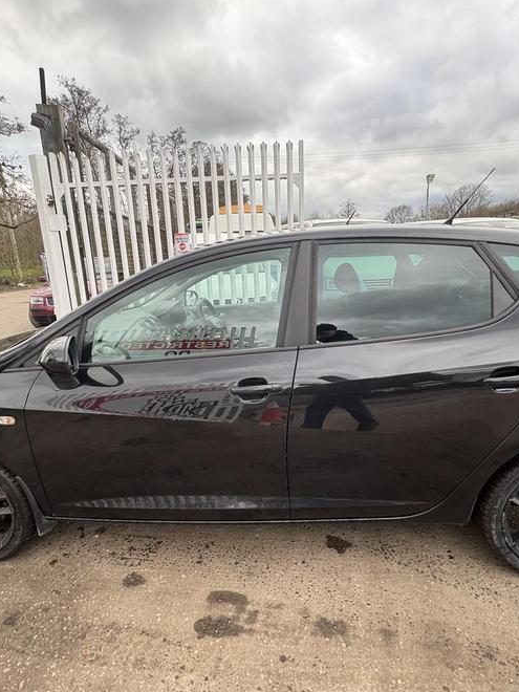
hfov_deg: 68.7
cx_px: 262
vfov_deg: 84.7
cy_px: 348
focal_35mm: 19
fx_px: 380
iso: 50
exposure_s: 1/159
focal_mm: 2.22
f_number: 2.2
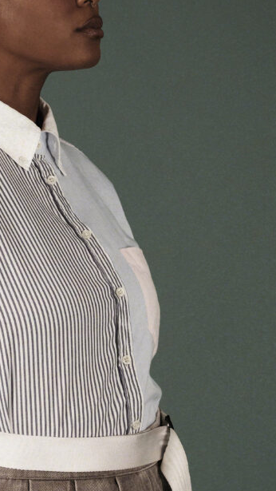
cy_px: 203
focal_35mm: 178
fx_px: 2316
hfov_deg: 6.8
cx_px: 18
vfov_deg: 12.1
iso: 400
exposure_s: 1/100
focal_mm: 68
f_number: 10
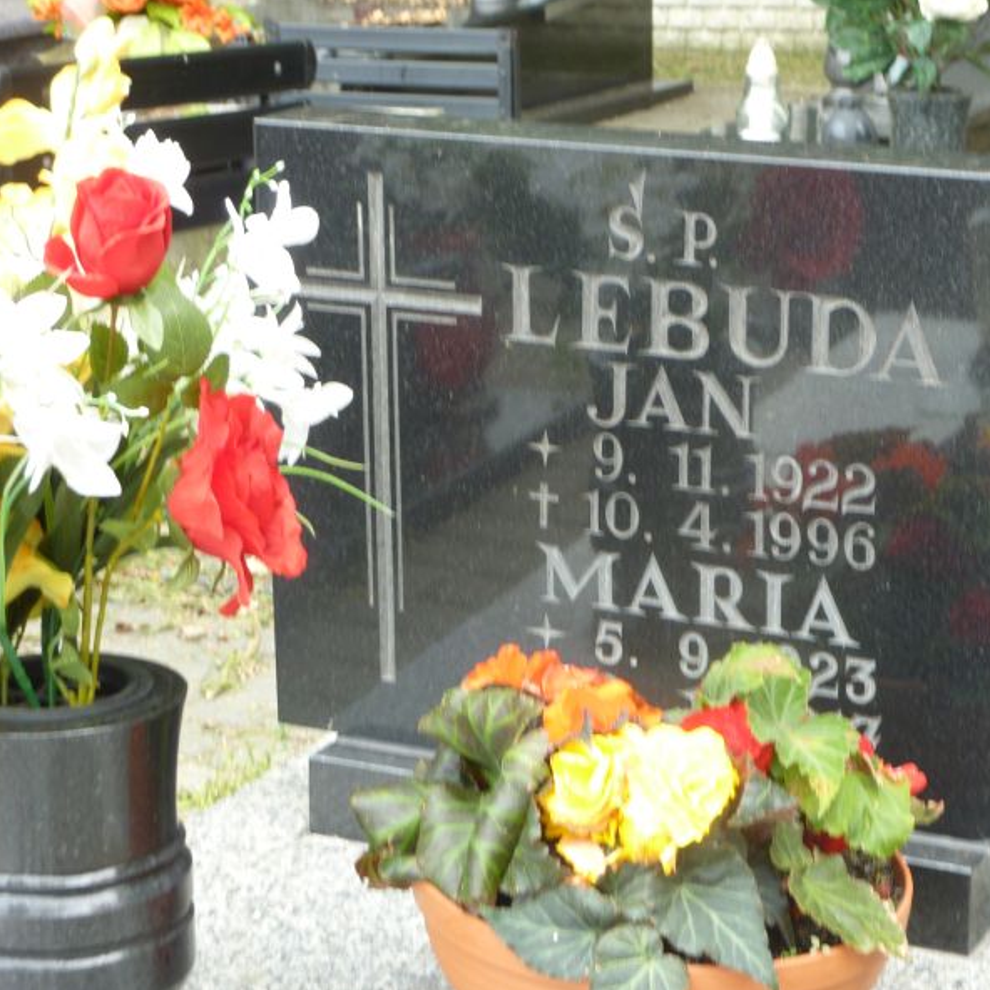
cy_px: 495
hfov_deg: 21.6
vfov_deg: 21.7
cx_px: 656
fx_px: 2589
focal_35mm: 80
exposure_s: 1/40
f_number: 4.1
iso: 80
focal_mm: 11
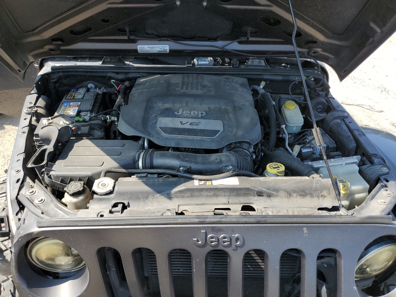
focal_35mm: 26
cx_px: 198
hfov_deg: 67.3
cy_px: 148
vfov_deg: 53.1
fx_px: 297
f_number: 1.5
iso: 50
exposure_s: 1/1000
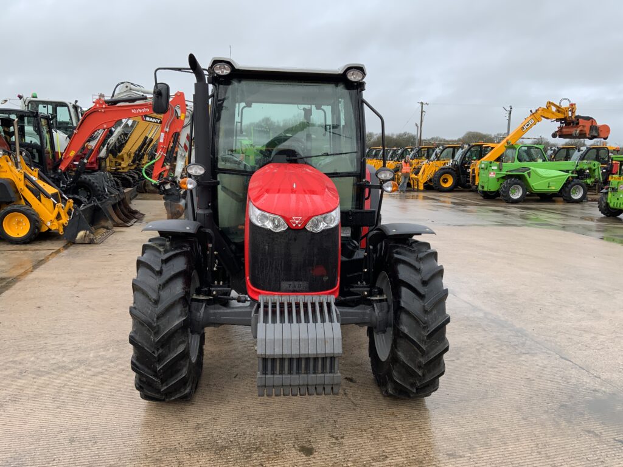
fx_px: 522
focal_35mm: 29
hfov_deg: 61.7
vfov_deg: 48.2
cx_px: 312
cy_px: 234
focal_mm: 3
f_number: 1.8
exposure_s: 1/362
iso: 16
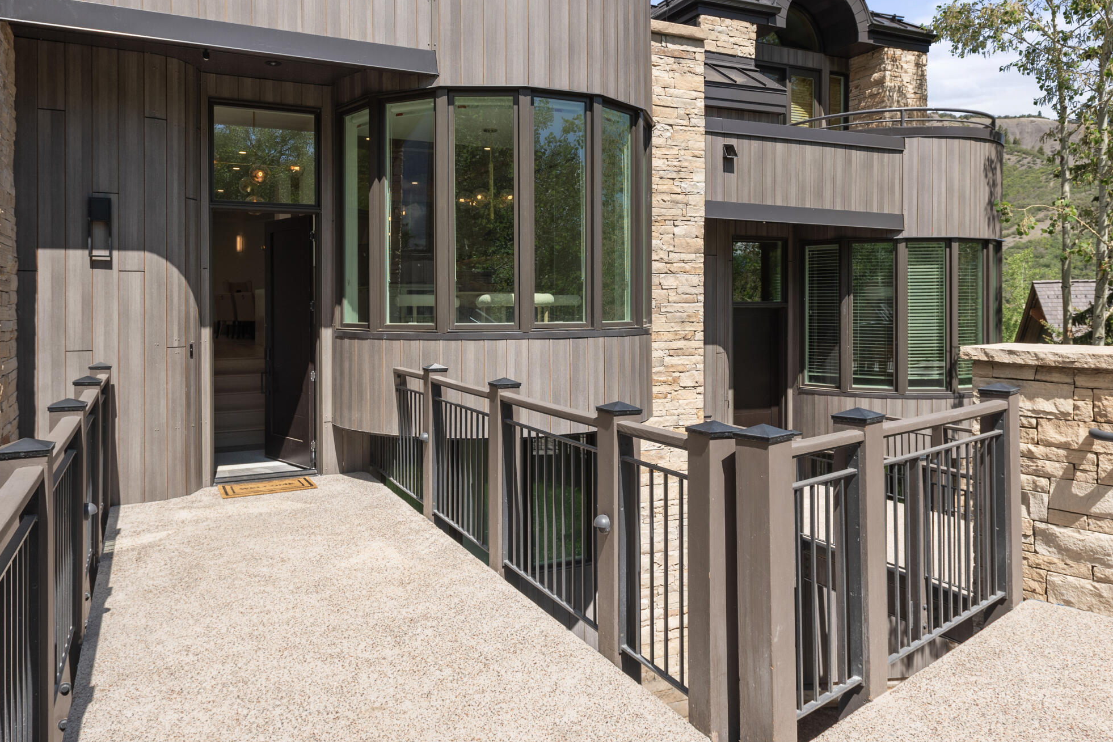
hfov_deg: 69.3
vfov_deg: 48.9
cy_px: 264
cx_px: 516
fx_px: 804
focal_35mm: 26
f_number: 7.1
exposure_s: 1/320
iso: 80
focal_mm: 17
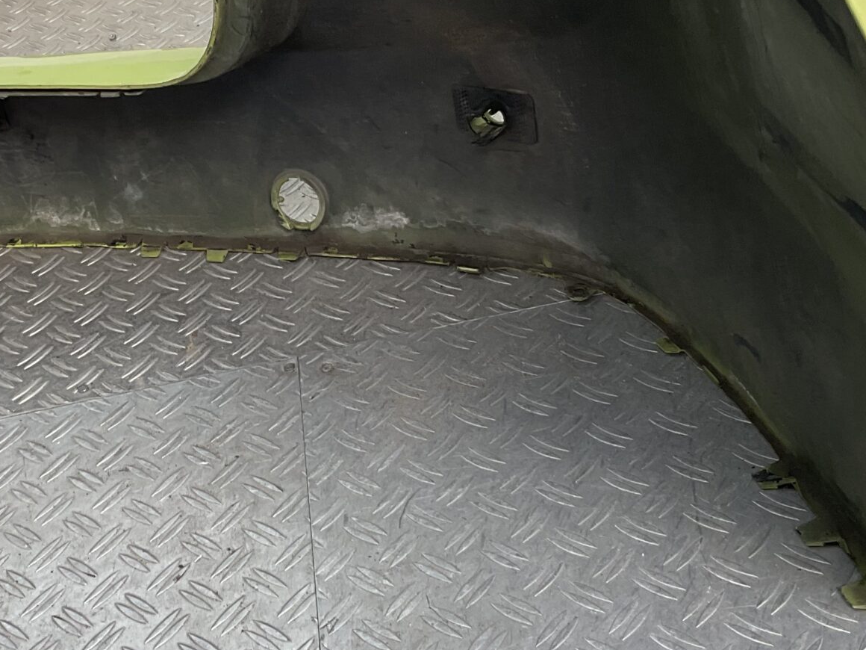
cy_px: 230
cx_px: 293
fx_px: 1601
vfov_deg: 22.9
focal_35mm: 64
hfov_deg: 30.1
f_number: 1.8
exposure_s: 1/120
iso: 16
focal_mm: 3
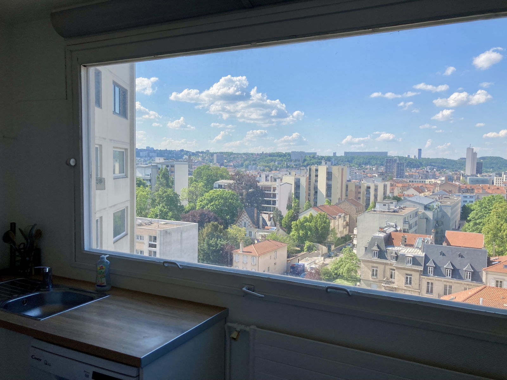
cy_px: 190
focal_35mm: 28
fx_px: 410
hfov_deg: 63.4
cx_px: 254
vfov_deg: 49.7
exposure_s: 1/1312
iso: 20
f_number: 1.8
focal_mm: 3.99
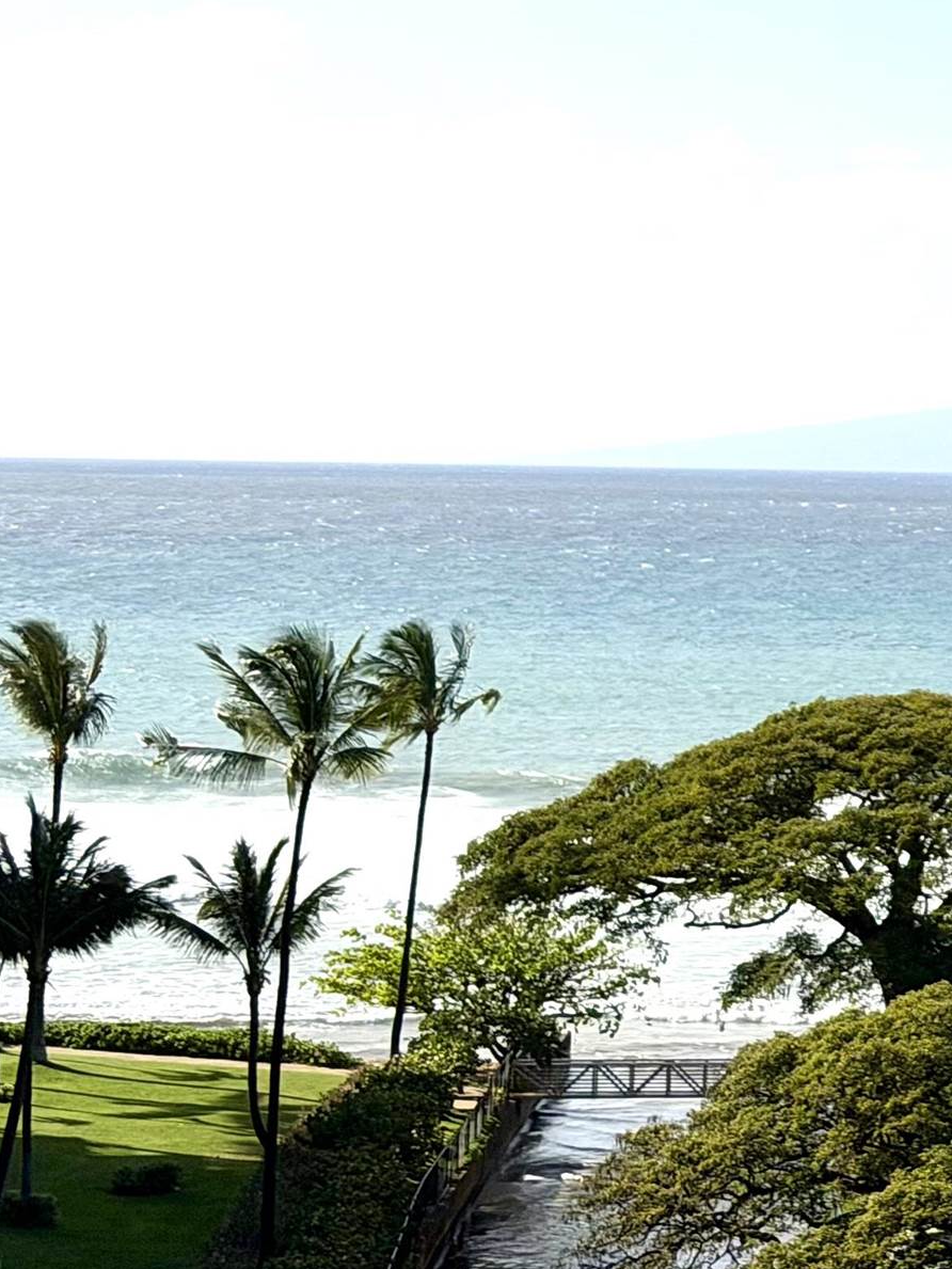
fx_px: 4546
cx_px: 1483
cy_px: 301
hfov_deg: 11.4
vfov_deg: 15.8
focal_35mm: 124
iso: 64
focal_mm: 6.76
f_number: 1.78
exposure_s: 1/11364
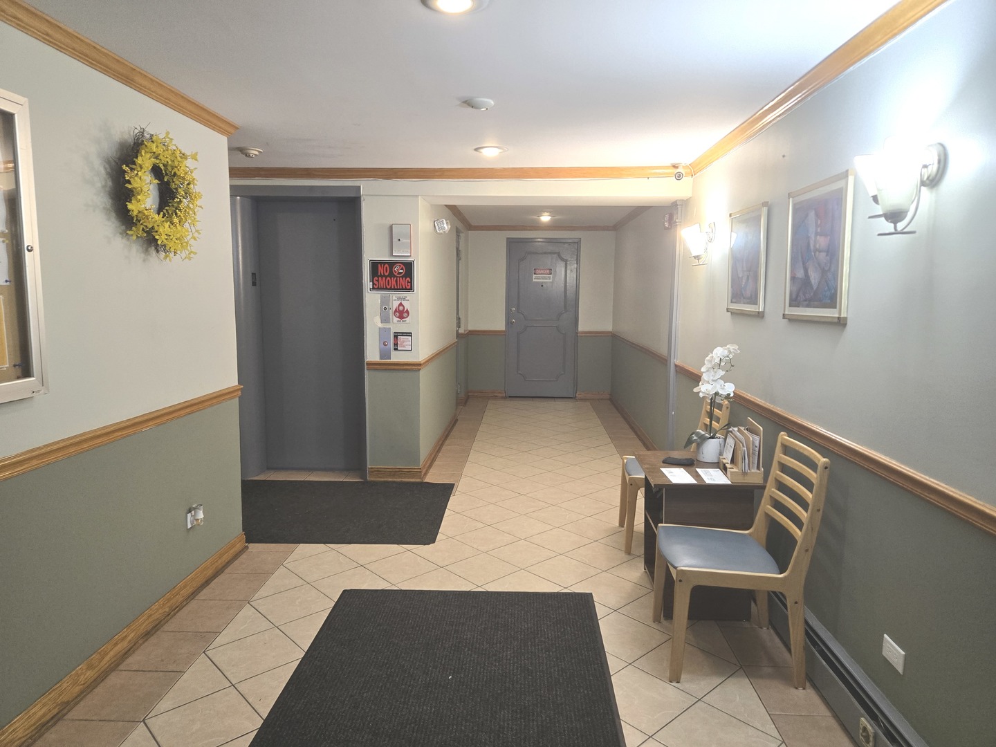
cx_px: 498
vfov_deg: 58.9
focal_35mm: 23
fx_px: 662
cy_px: 374
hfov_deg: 73.9
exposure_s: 1/120
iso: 320
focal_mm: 5.4
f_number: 1.8
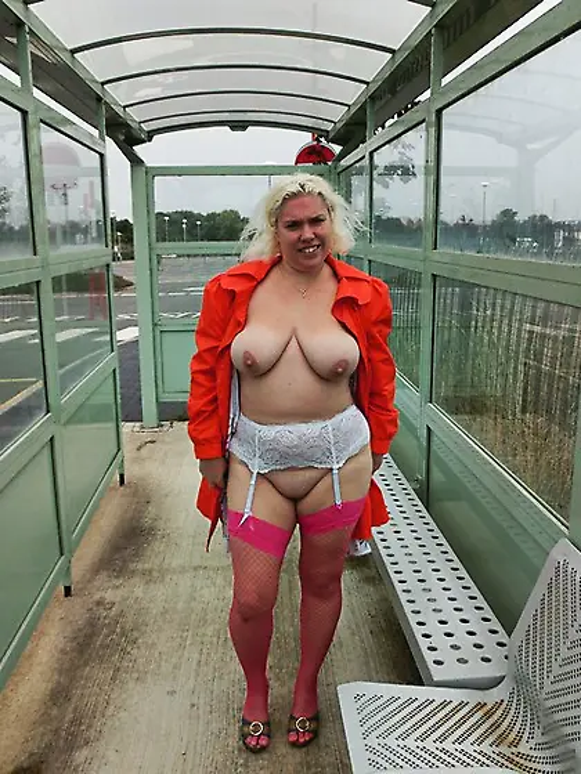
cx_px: 290
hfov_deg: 56.8
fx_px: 537
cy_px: 387
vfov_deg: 71.6
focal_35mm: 24
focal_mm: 4.24
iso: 80
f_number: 3
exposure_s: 1/400
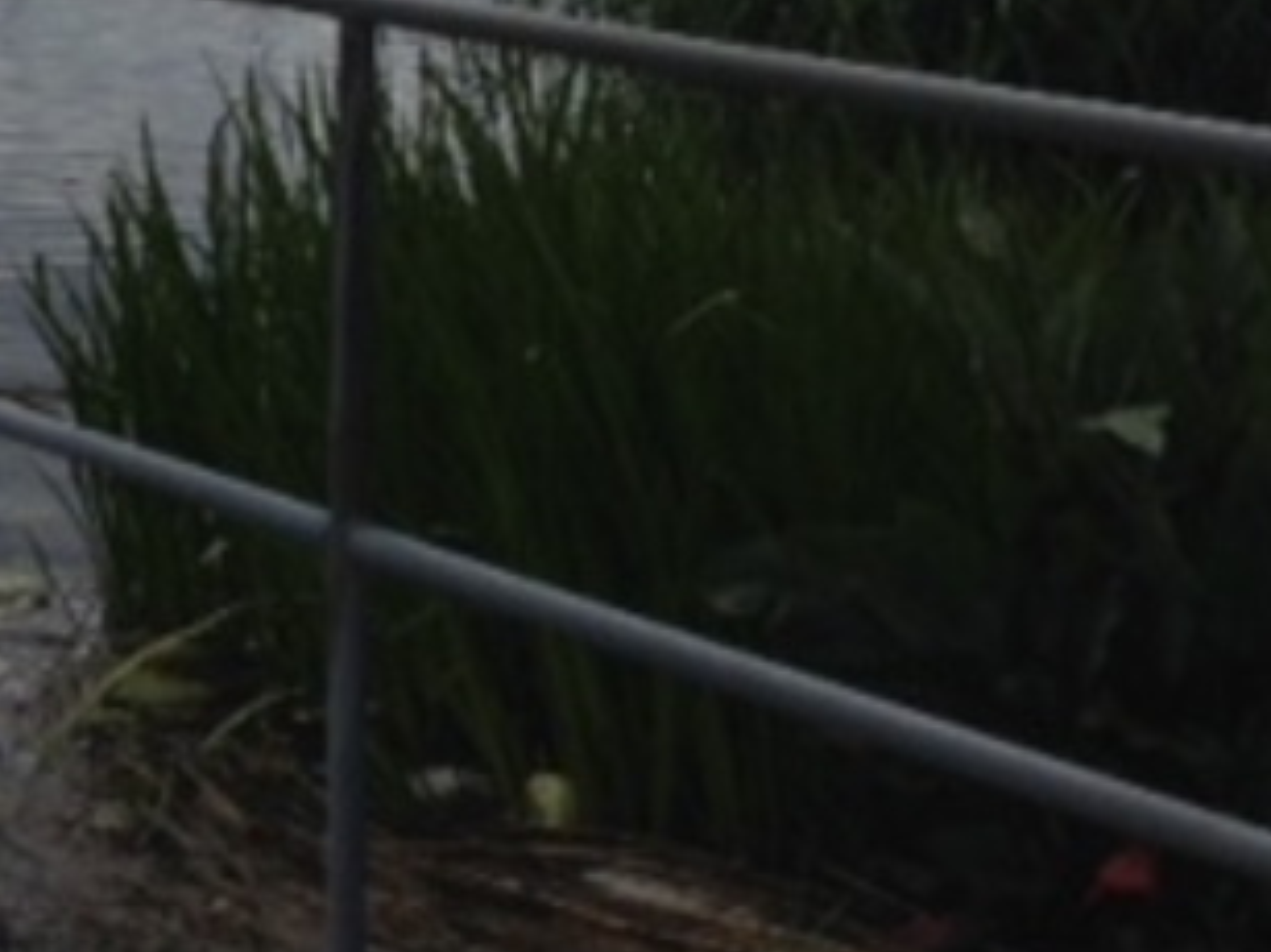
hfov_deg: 16.6
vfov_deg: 12.9
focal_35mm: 110
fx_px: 4037
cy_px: -352
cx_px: -534
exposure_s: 1/3390
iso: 50
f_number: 2.4
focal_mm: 4.12
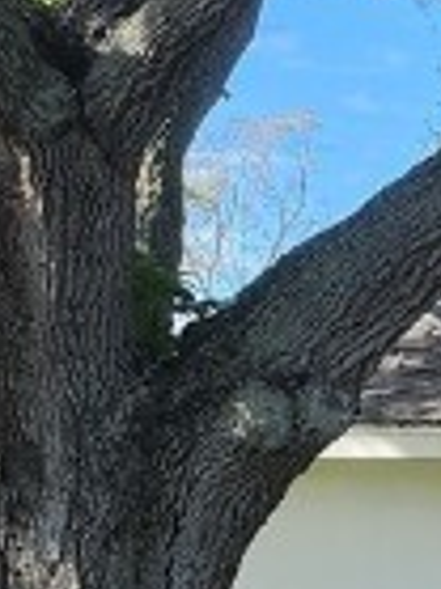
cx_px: 1238
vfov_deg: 11.4
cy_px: 716
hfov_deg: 7.8
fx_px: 2892
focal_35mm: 170
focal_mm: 6.4
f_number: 1.8
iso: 12
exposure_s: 1/375
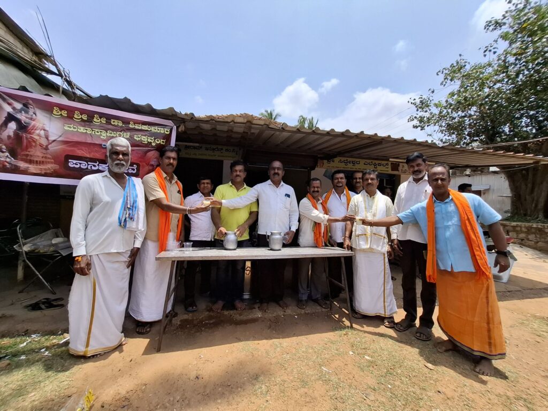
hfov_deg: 106.2
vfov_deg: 89.9
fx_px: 206
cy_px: 206
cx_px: 274
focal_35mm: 13
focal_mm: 1.74
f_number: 2.2
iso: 40
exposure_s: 1/1156
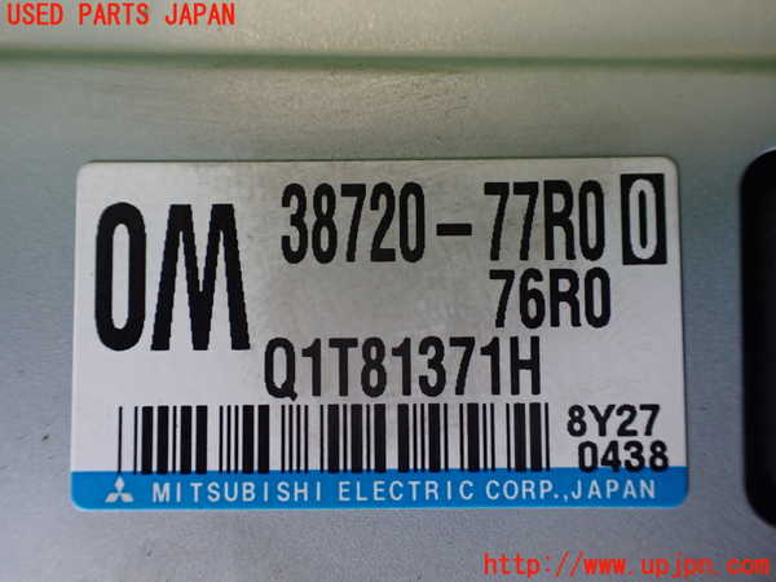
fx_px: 673
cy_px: 291
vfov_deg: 46.8
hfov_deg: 60.0
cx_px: 388
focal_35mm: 30
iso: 500
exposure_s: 1/125
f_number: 2.3
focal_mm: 5.4
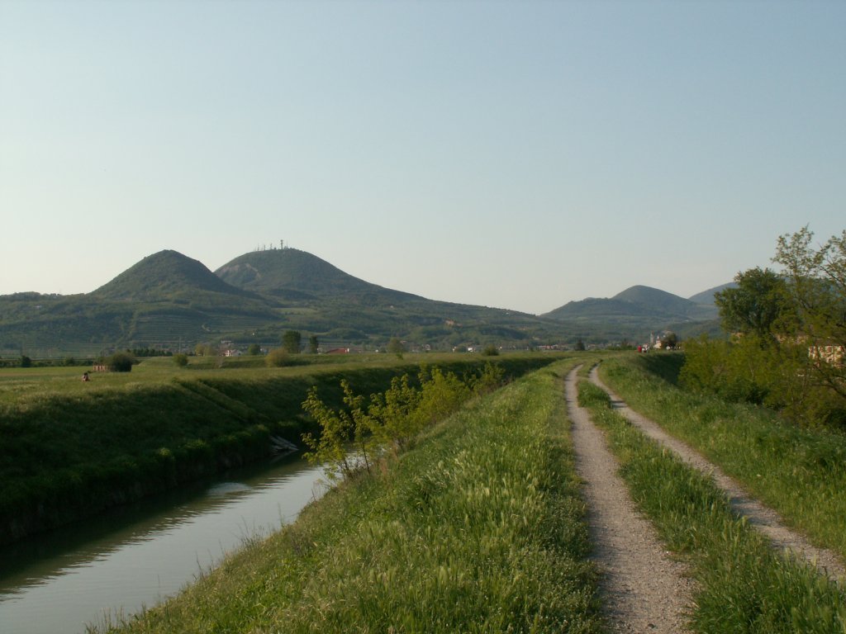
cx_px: 423
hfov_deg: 42.9
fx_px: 1075
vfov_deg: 32.9
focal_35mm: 44
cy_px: 317
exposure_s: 1/160
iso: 50
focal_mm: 7.37
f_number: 8
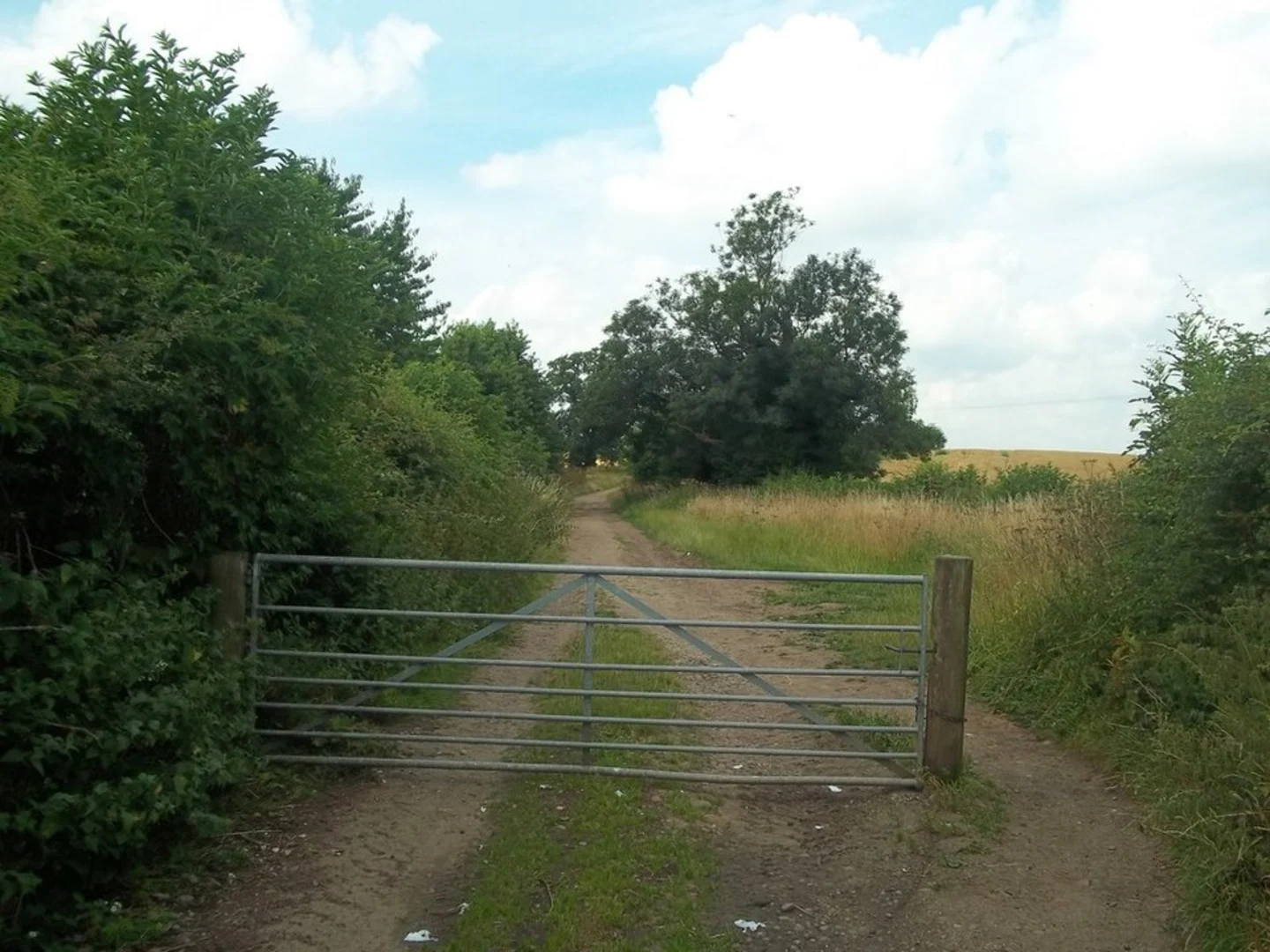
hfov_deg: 56.8
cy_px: 476
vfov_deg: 44.2
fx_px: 1174
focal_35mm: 32
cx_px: 635
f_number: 2.9
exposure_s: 1/1000
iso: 80
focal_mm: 5.7
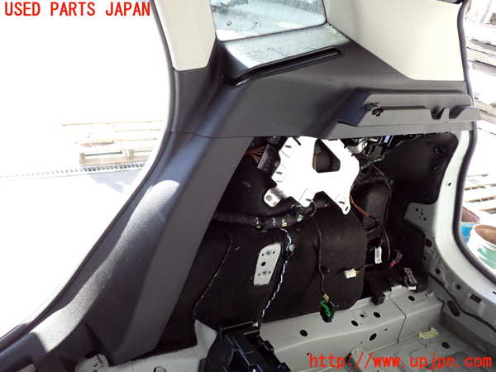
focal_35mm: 32
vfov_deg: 44.2
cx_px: 248
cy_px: 186
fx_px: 459
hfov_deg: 56.8
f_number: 2.4
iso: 250
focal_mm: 5.79
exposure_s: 1/125
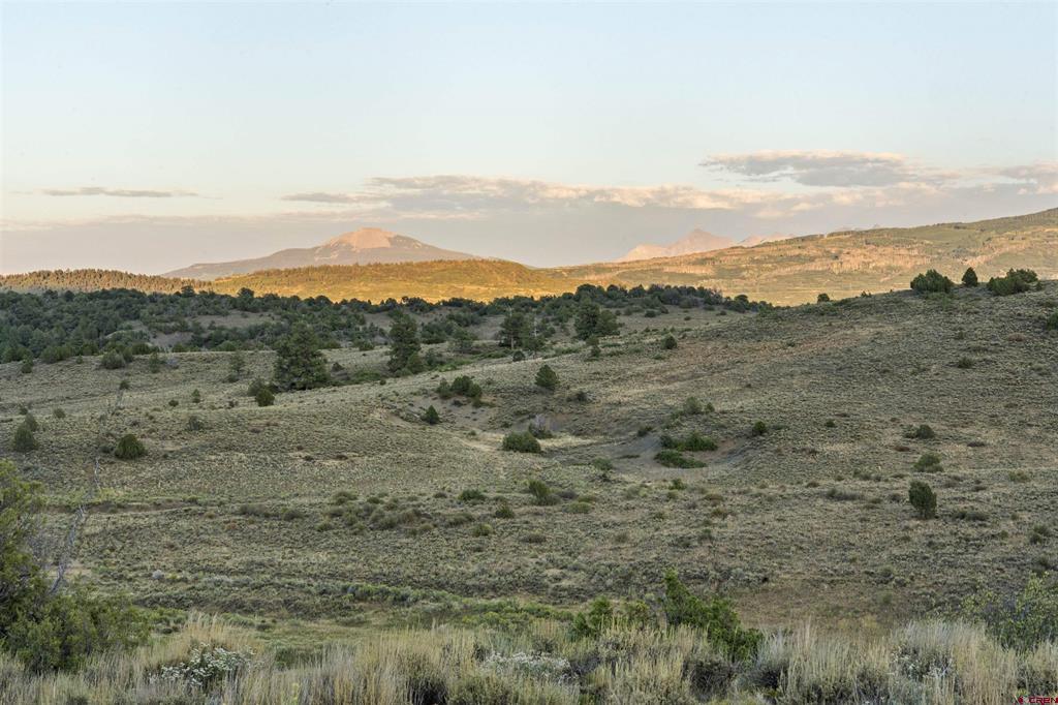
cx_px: 529
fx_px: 2115
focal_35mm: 72
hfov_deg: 28.1
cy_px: 352
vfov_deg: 18.9
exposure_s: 1/30
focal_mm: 72
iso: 1000
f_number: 20
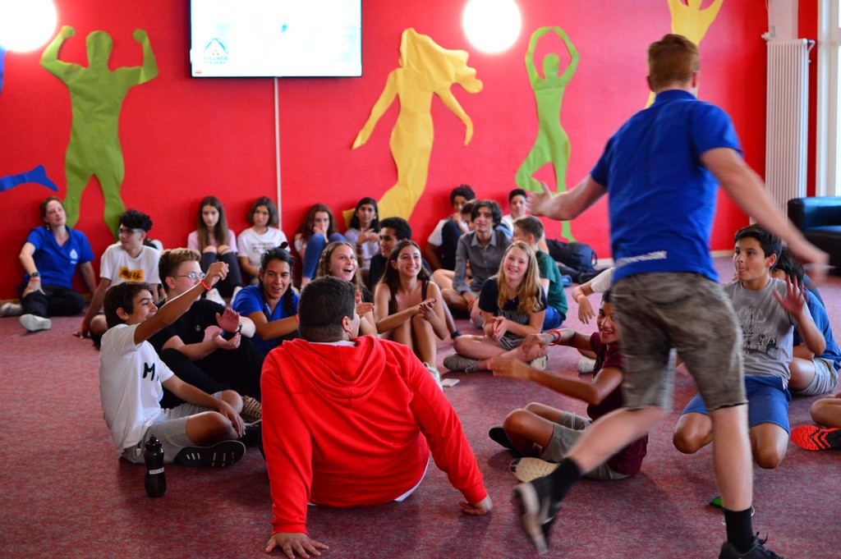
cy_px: 280
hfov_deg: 37.9
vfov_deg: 25.7
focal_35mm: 52
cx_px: 420
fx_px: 1225
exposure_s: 1/125
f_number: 1.8
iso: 1600
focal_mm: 35
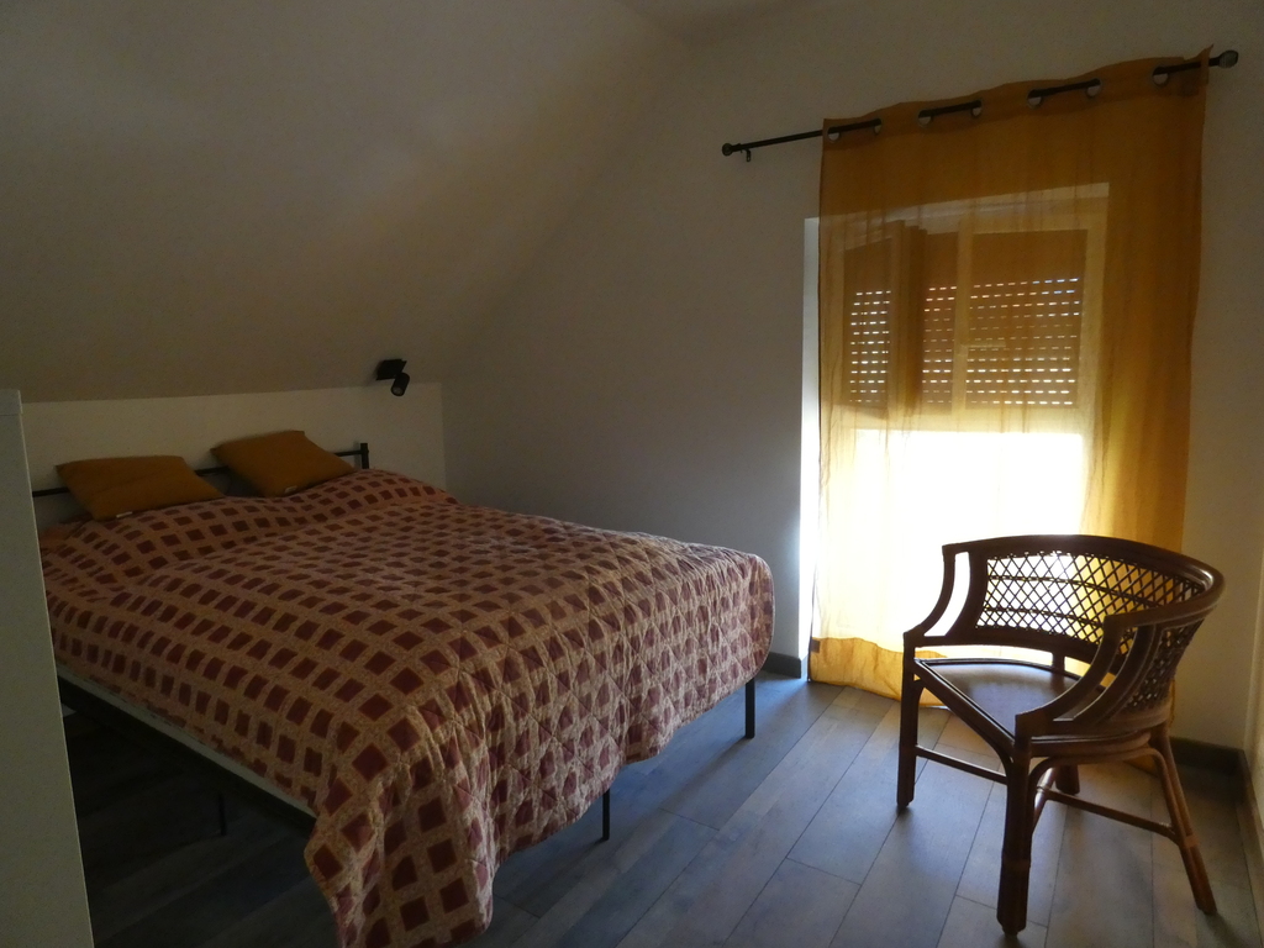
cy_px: 474
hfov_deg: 81.7
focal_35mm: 20
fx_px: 730
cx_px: 632
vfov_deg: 66.0
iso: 640
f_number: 2.8
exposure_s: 1/60
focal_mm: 3.6
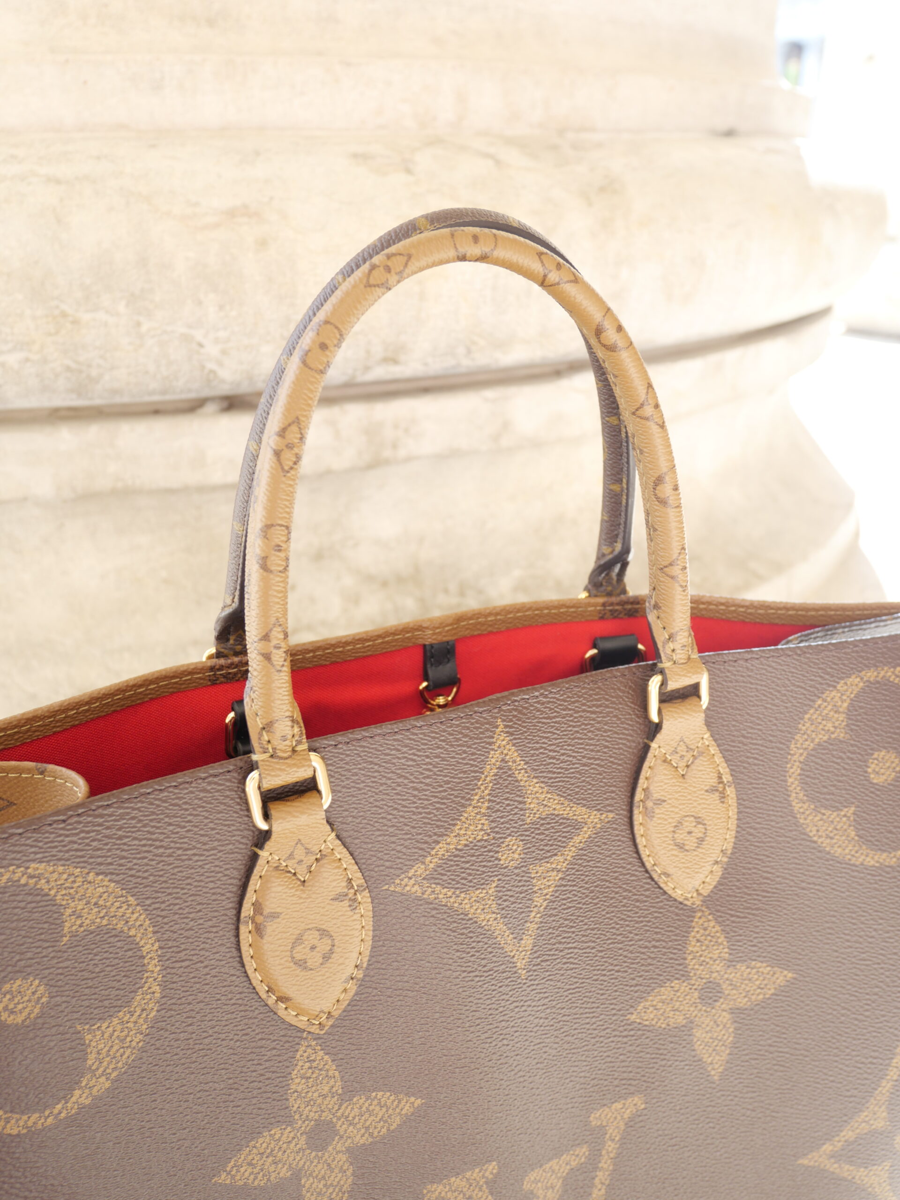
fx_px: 971
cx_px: 450
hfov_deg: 49.7
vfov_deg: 63.4
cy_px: 600
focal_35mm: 28
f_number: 3.7
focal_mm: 14
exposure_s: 1/80
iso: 200
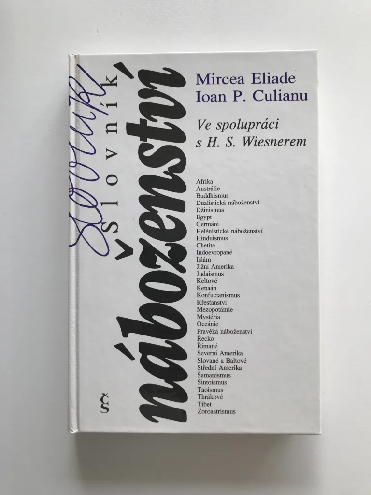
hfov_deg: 49.7
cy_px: 248
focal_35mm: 28
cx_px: 186
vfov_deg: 63.4
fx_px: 400
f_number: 1.8
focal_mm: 3.99
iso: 20
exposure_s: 1/195
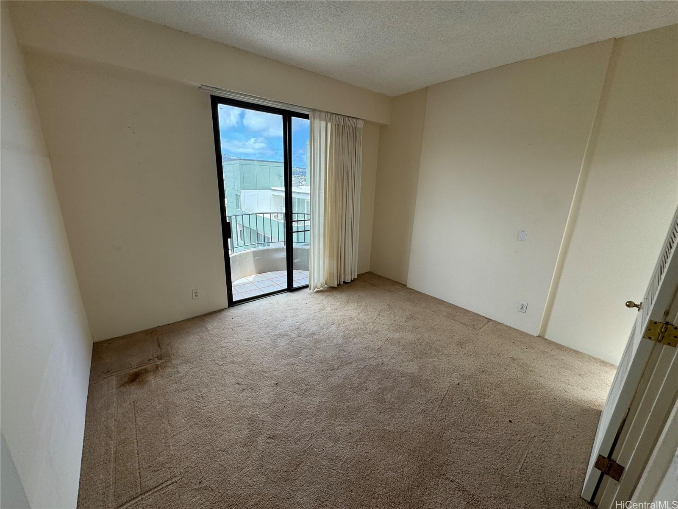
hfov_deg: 102.1
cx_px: 339
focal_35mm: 14
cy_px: 254
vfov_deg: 85.7
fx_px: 274
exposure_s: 1/149
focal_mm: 2.22
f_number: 2.2
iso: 40
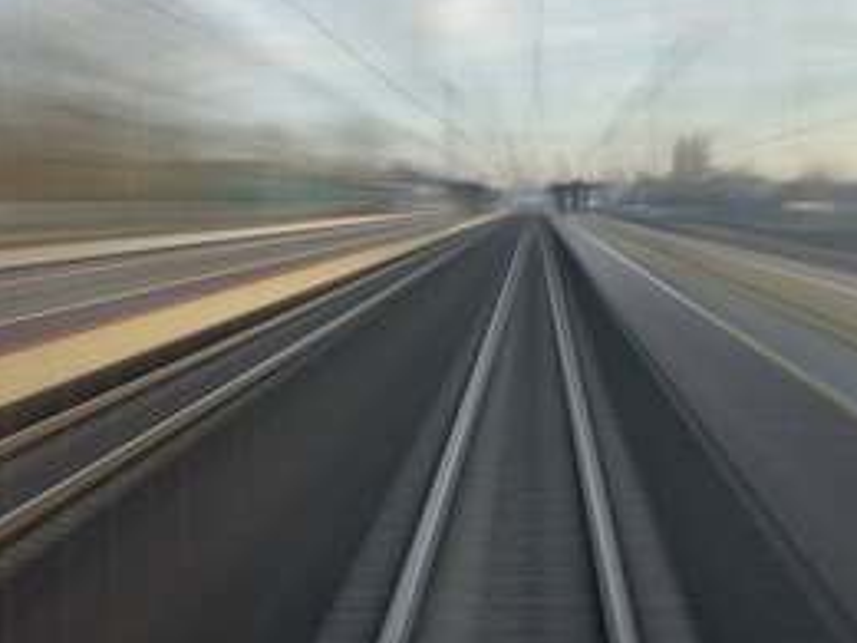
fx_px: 1238
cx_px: 498
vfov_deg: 28.9
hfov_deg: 38.1
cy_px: 209
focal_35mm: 50
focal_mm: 4.25
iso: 32
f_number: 1.8
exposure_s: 1/935
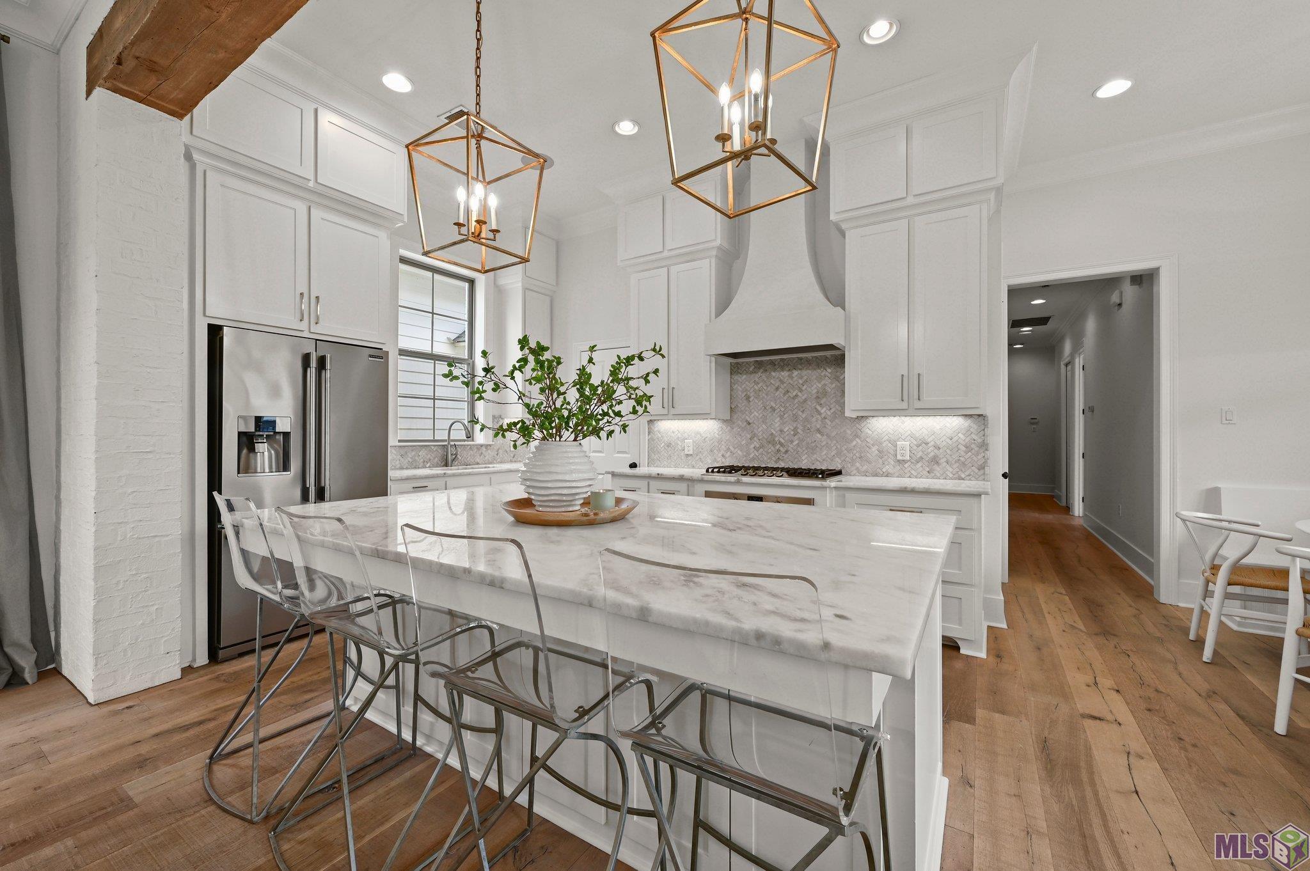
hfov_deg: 104.3
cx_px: 655
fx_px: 509
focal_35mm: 14
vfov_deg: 81.1
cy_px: 436
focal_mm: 14
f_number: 10
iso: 200
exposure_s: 1/6
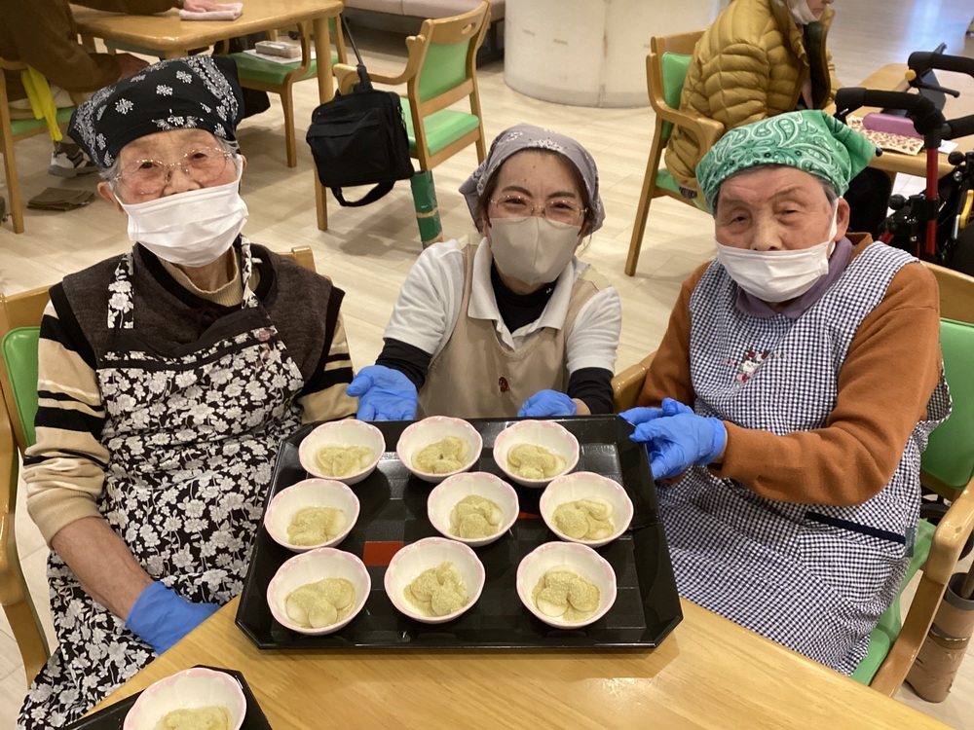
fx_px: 872
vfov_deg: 45.4
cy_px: 365
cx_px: 487
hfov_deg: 58.4
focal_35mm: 31
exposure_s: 1/50
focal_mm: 3.3
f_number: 2.4
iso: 200
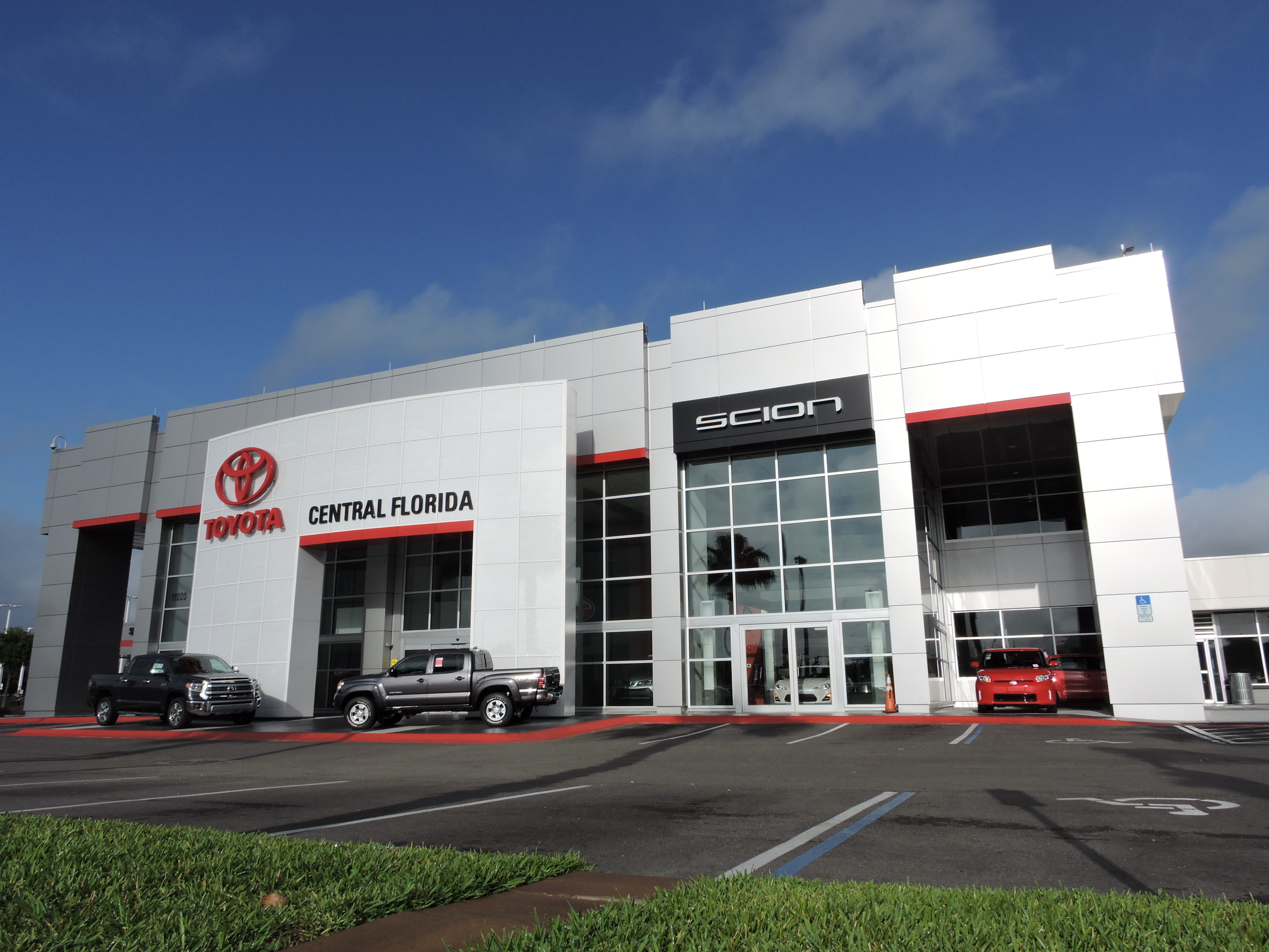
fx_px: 880
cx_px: 634
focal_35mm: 24
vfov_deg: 56.8
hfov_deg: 71.6
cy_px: 476
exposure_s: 1/1250
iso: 100
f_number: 4.8
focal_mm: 4.3
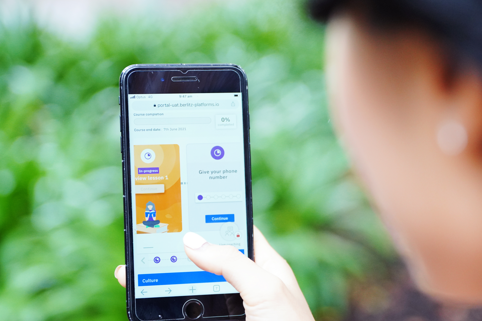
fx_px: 1473
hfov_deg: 18.5
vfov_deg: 12.5
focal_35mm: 110
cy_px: 142
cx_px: 331
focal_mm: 67
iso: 1600
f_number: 2.8
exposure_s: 1/800
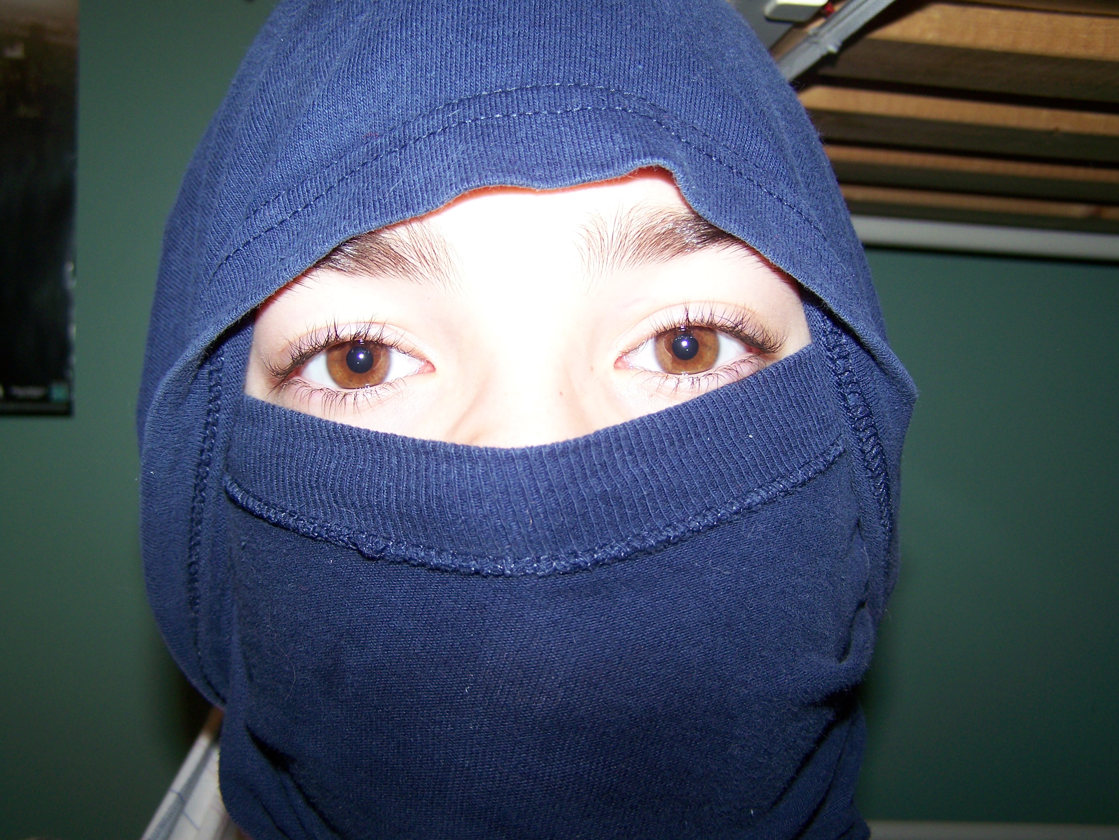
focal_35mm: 38
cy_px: 420
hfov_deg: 49.0
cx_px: 560
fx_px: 1228
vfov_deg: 37.7
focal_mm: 6.3
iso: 80
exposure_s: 1/60
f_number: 2.8
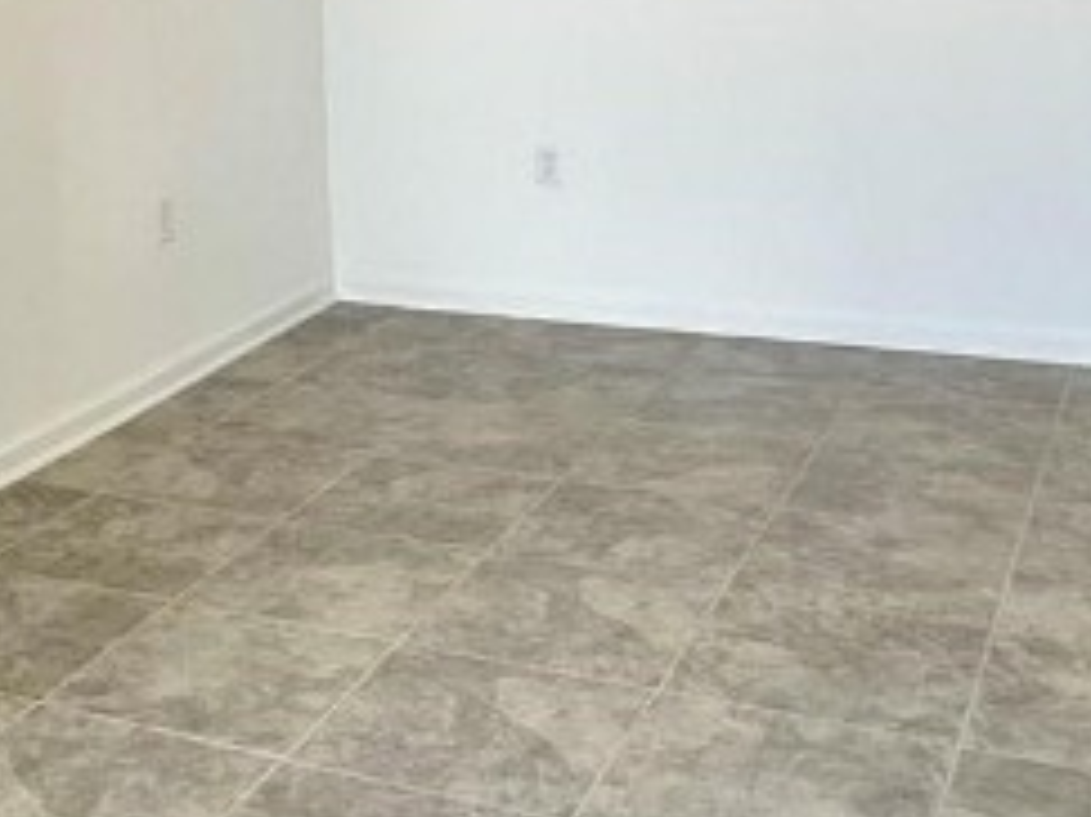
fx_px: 1859
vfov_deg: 23.8
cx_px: 162
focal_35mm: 59
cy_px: 4
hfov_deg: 31.5
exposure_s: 1/120
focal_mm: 2.22
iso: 50
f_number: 2.2
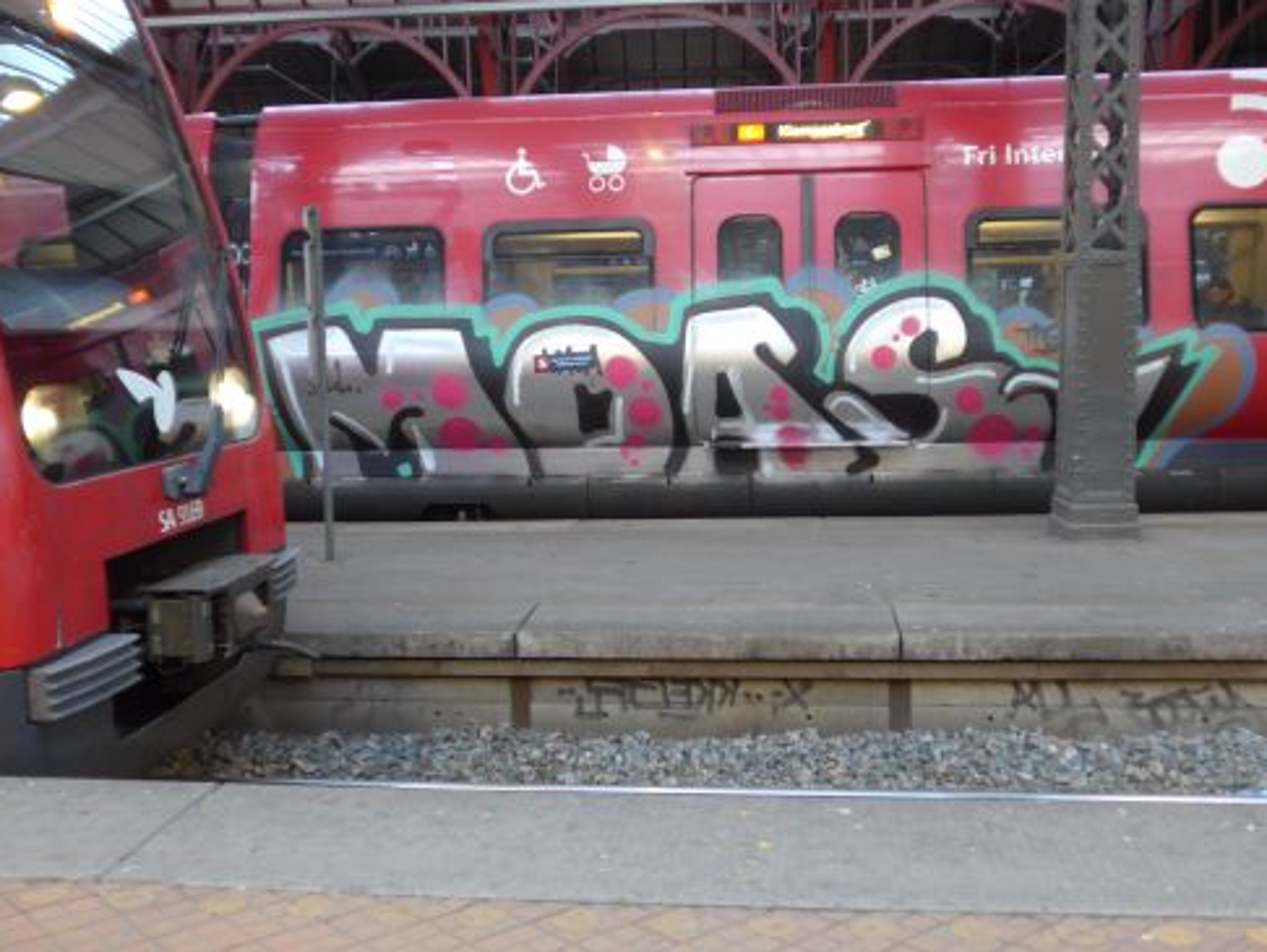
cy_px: 466
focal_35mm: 37
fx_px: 1355
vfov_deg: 38.7
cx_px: 647
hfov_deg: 50.1
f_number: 2.4
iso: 400
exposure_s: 1/25
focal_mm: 7.5
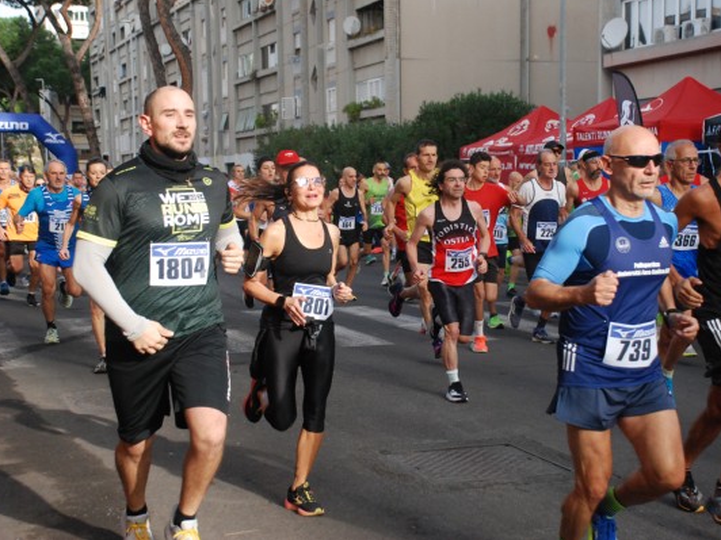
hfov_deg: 31.2
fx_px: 1291
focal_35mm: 62
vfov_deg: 23.7
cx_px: 390
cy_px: 269
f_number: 4.5
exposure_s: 1/1250
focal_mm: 38
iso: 1000
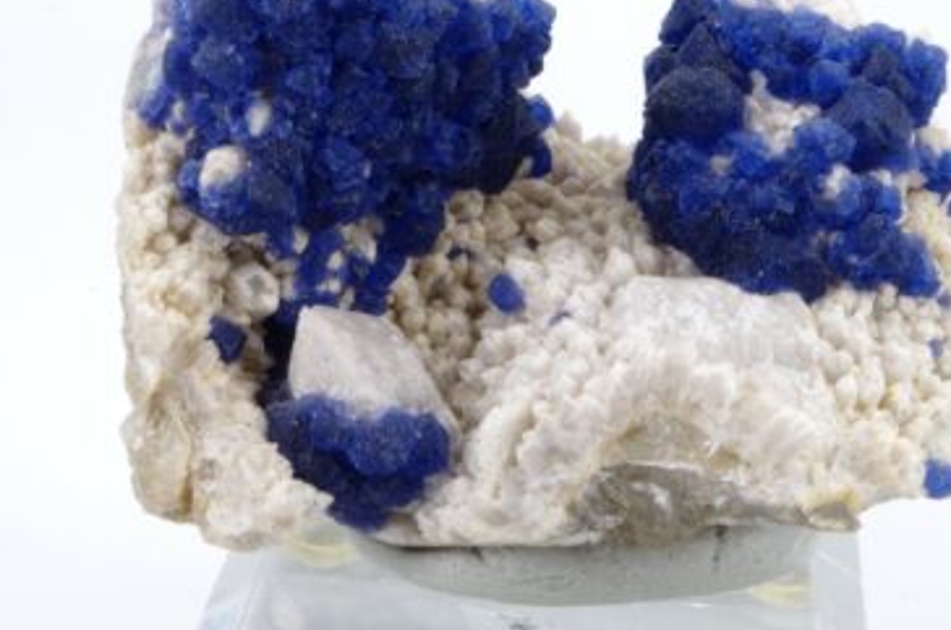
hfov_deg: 20.7
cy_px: 166
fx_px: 2610
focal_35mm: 99
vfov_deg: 13.7
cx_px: 491
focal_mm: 40
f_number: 5.6
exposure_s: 1/2.5
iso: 100
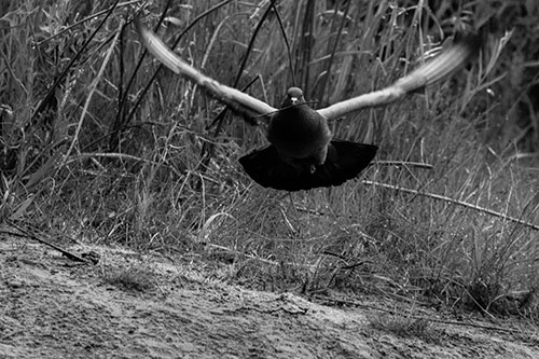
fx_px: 12721
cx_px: 270
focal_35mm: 850
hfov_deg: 2.4
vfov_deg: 1.6
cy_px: 180
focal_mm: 850
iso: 18000
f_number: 12
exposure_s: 1/1000
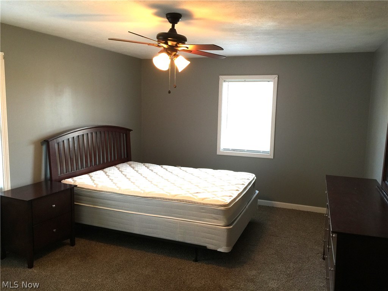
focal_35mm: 29
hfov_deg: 61.7
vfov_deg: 48.2
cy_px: 146
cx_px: 194
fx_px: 325
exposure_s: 1/15
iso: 40
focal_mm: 4.15
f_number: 2.2
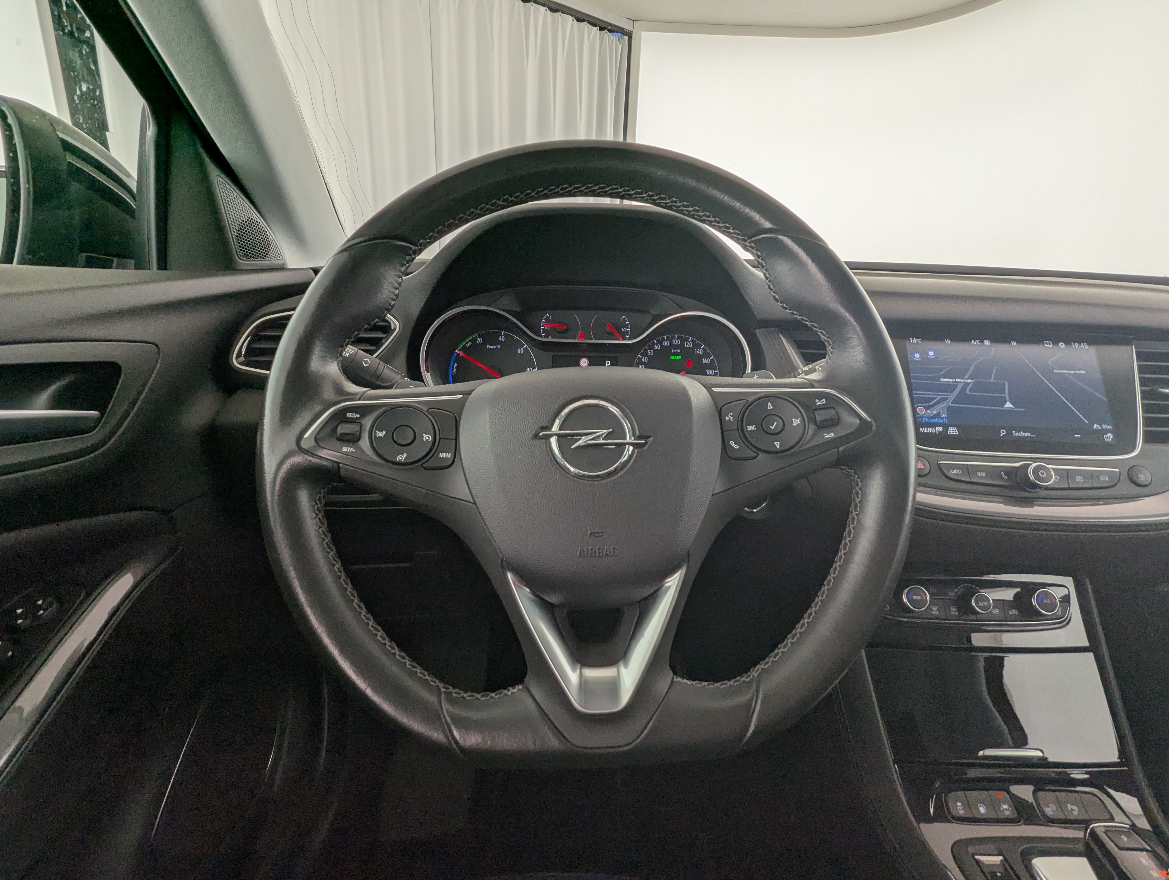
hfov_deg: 94.4
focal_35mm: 16
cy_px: 440
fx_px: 541
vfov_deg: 78.2
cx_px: 584
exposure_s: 1/108
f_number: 2.2
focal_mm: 2.35
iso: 60
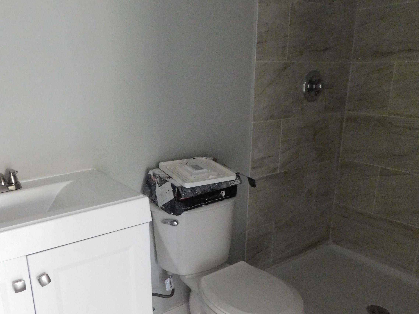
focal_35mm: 31
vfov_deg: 45.3
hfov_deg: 58.0
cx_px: 171
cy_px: 179
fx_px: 375
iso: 800
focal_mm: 4
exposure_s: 1/4
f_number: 3
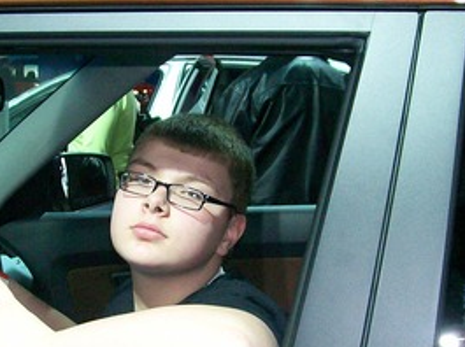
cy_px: 222
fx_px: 1167
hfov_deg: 22.2
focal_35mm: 87
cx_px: 81
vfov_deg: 16.9
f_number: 2.7
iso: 140
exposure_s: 1/89.1
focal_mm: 6
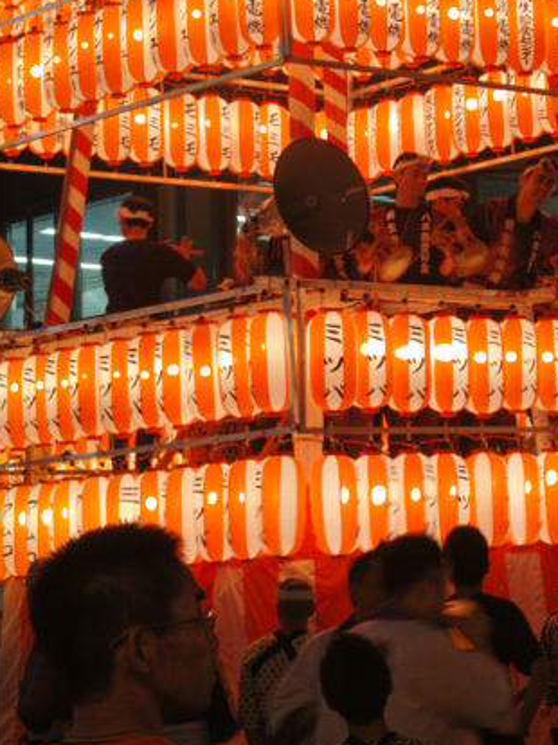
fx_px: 2302
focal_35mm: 107
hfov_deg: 13.8
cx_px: 403
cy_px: 61
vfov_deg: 18.1
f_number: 13
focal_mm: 30
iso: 100
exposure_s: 1/2
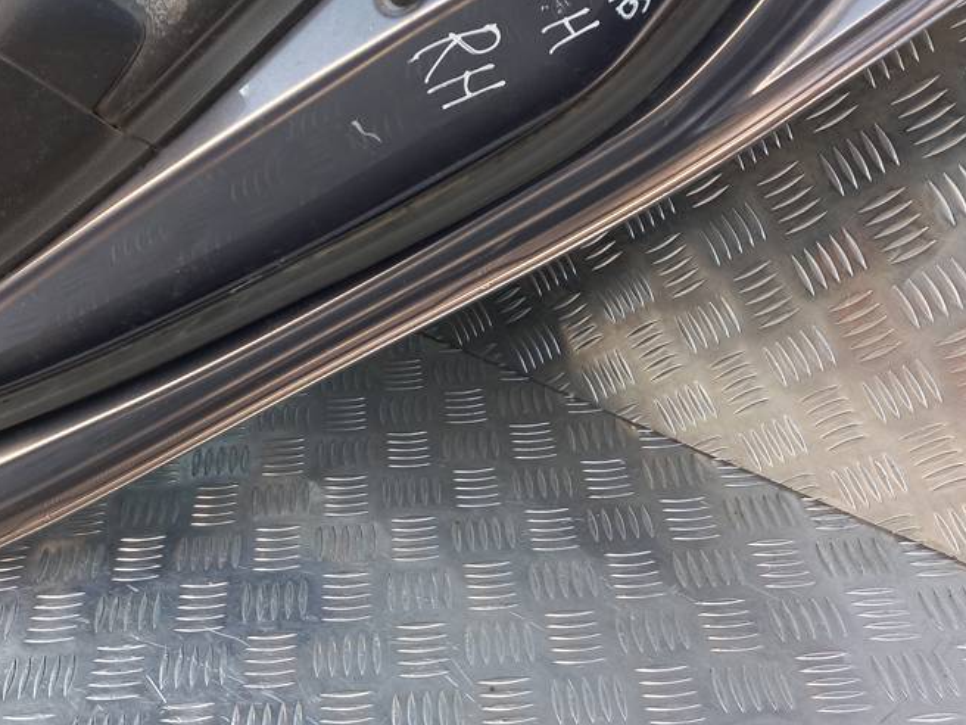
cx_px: 439
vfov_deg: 36.7
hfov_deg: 47.8
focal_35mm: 39
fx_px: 1088
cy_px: 420
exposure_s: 1/50
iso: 64
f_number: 1.8
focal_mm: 4.6
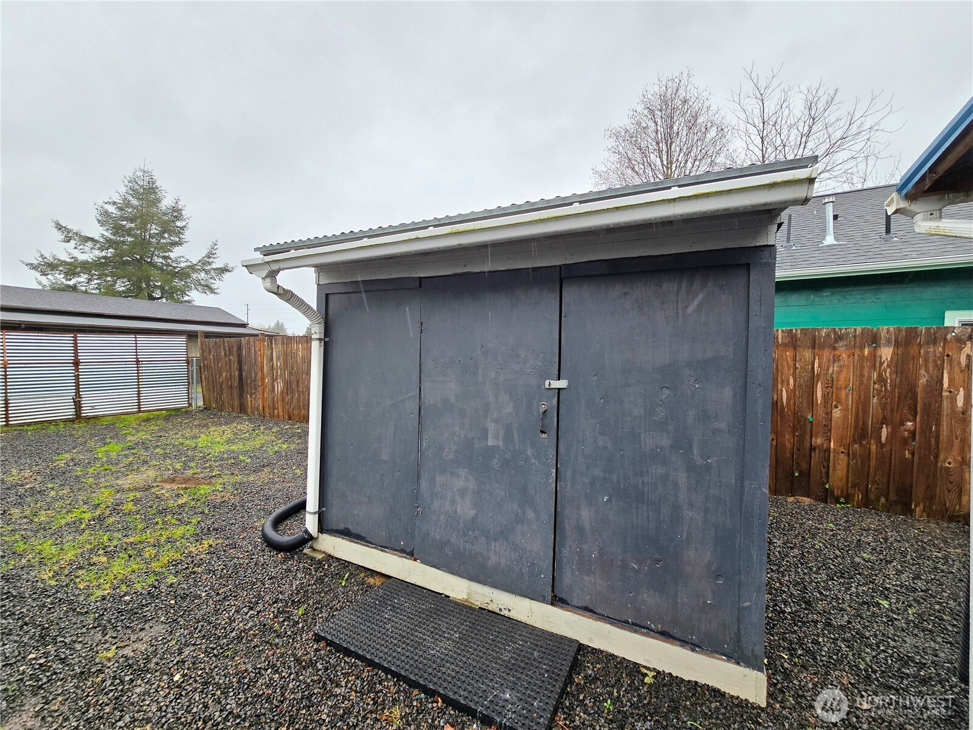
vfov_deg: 89.9
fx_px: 365
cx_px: 486
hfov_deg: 106.2
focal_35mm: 13
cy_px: 365
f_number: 2.2
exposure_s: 1/239
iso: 50
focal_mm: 2.2
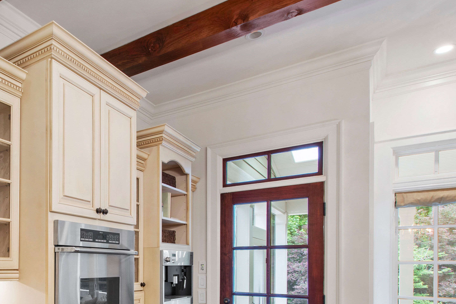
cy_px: 267
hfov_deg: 57.7
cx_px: 77
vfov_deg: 41.8
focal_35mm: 29
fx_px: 367
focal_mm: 10
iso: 100
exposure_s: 1
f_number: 8
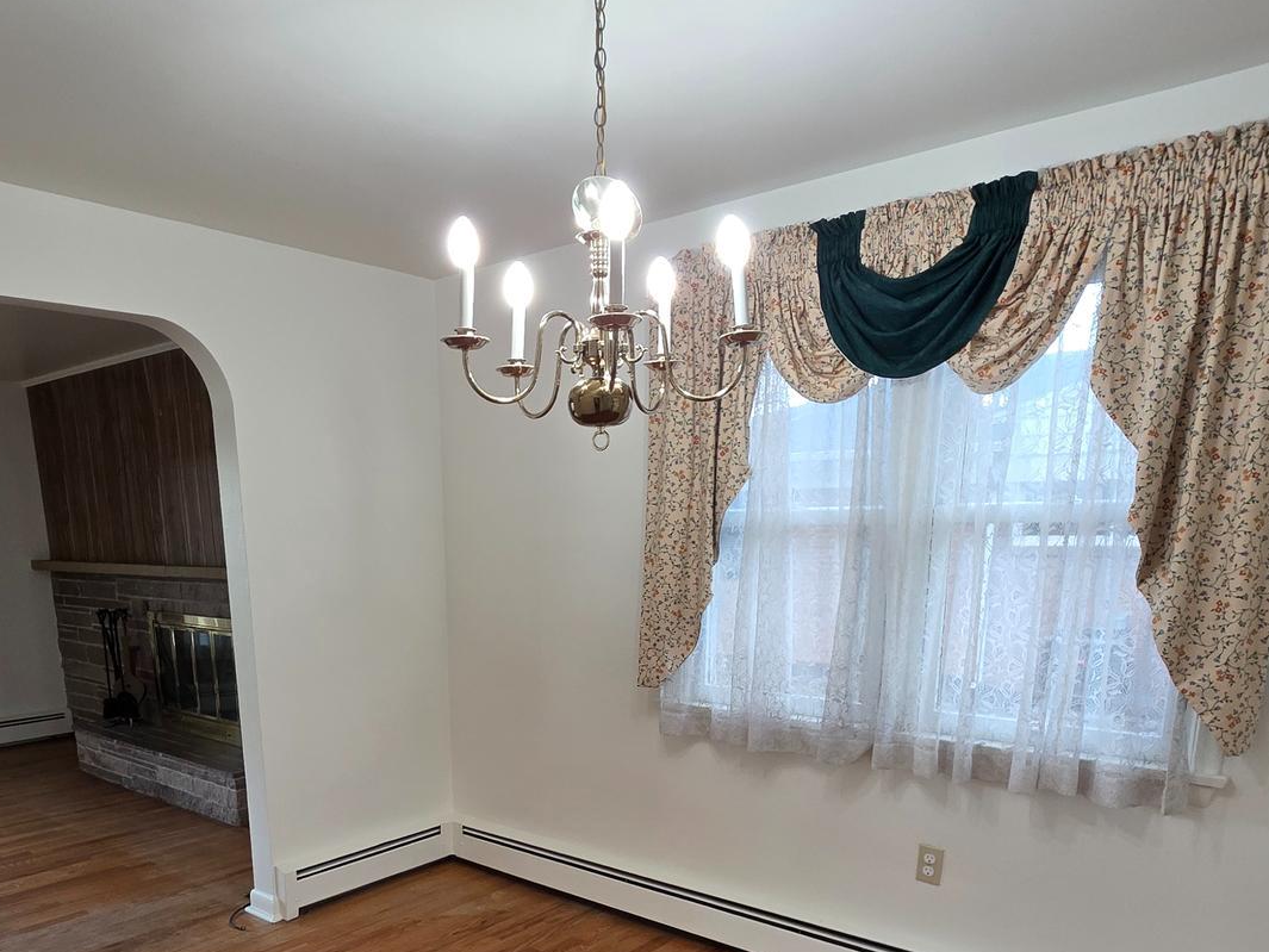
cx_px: 553
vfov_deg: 51.7
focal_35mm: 25
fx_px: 917
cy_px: 751
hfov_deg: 69.1
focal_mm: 2.2
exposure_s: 1/120
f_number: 1.9
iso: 250
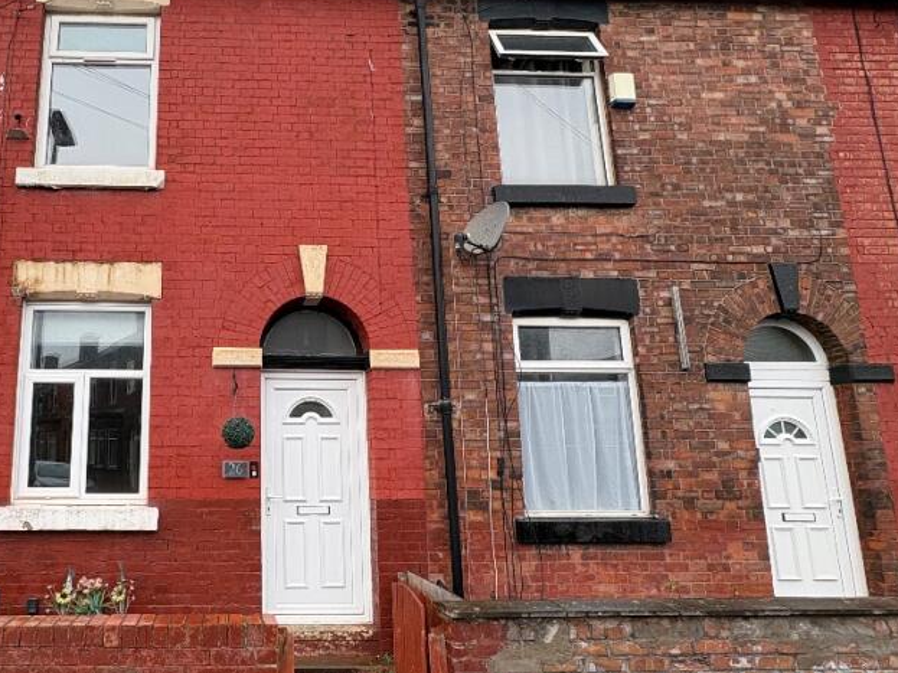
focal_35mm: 23
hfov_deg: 69.6
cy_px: 372
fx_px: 597
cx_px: 236
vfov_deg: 58.7
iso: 40
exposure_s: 1/99
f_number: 2.2
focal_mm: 2.22
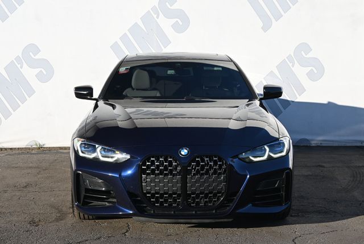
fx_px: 684
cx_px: 182
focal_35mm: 68
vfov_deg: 20.2
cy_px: 122
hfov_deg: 29.8
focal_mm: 45
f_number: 6
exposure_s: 1/250
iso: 200
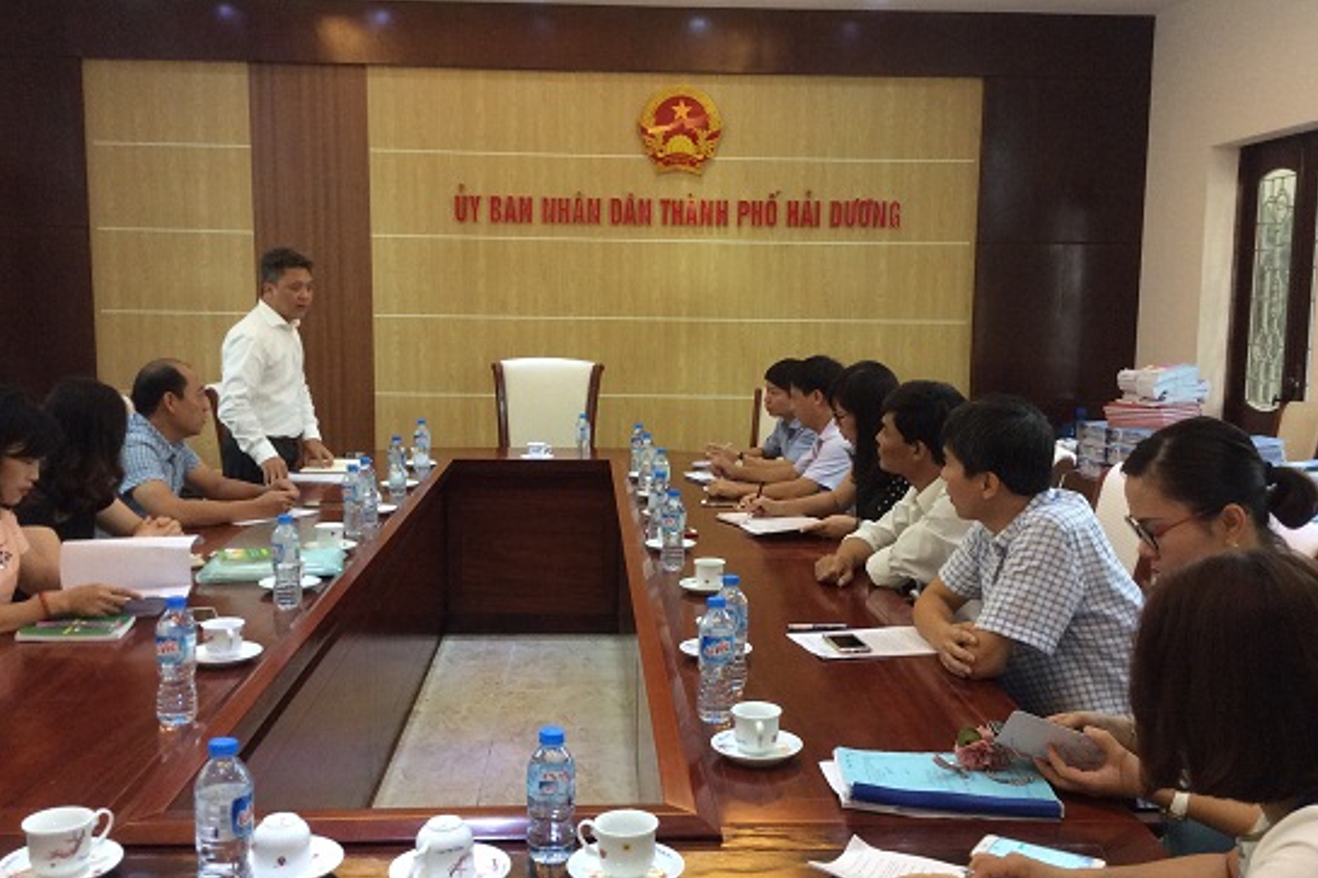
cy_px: 463
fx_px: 1354
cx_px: 657
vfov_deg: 35.9
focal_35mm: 37
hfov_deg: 51.9
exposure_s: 1/25
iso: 100
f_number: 2.4
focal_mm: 3.3
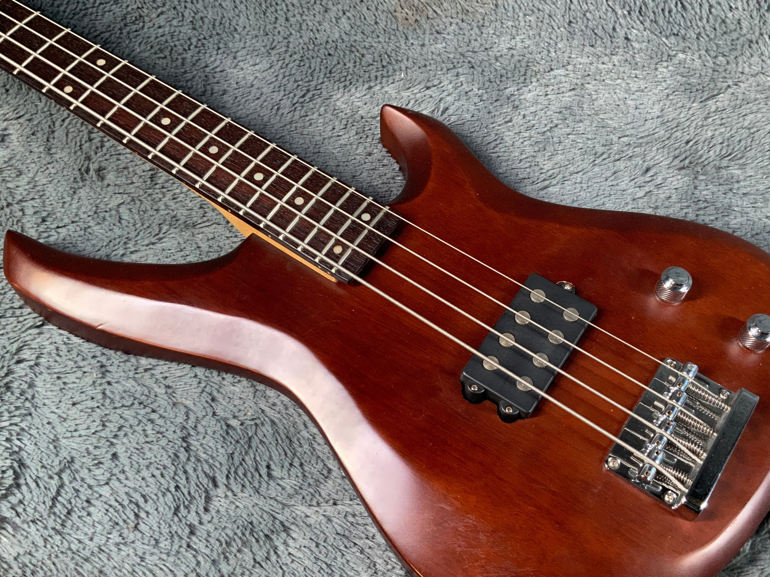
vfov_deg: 39.5
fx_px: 801
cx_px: 435
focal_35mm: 36
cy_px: 352
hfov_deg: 51.2
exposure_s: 1/60
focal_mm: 3
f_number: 1.8
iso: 100
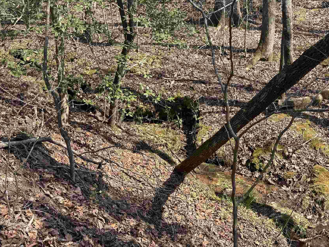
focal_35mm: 44
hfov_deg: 42.5
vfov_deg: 32.9
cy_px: 128
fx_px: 418
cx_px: 118
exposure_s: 1/1215
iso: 80
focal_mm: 6.76
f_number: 1.78
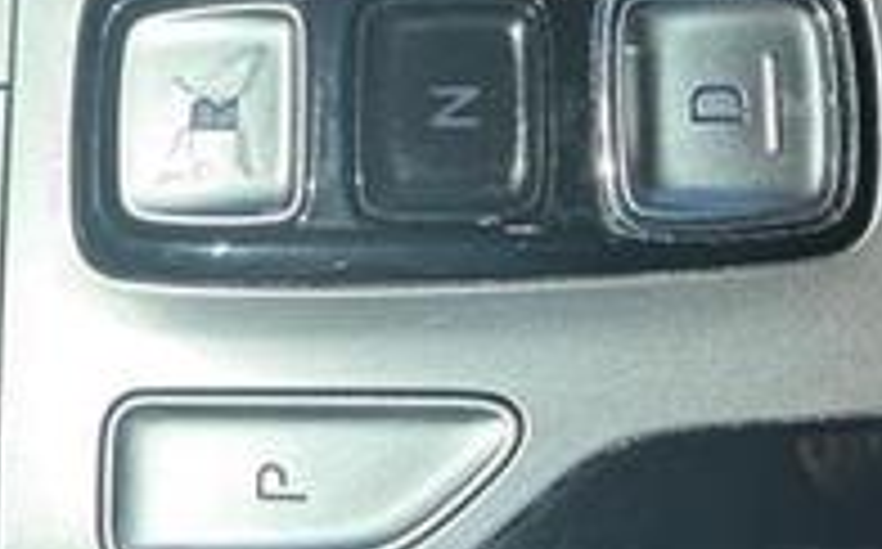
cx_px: 477
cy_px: -81
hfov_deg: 29.0
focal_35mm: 71
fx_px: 1705
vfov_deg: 17.6
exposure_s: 1/1953
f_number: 1.6
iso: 50
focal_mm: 5.96
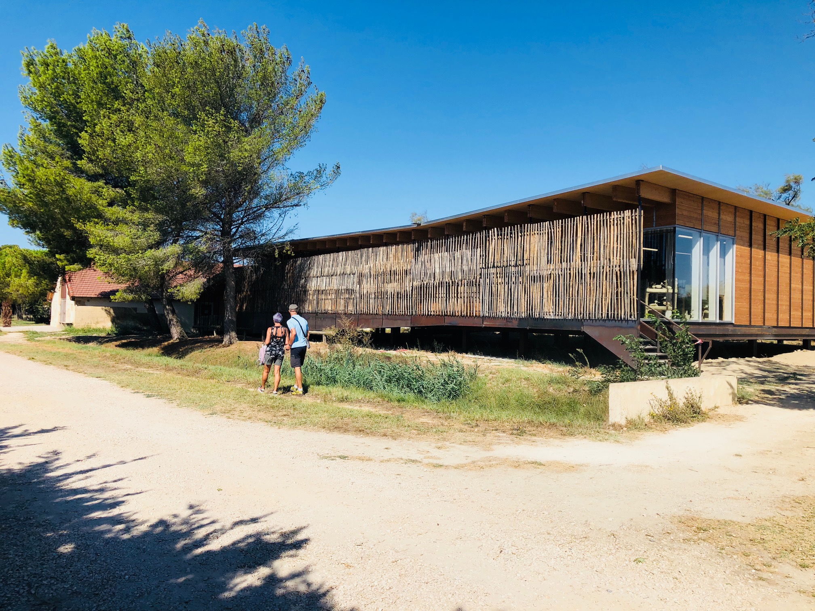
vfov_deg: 49.7
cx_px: 408
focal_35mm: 28
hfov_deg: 63.4
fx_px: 659
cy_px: 306
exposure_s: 1/2525
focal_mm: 3.99
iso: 20
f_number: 1.8
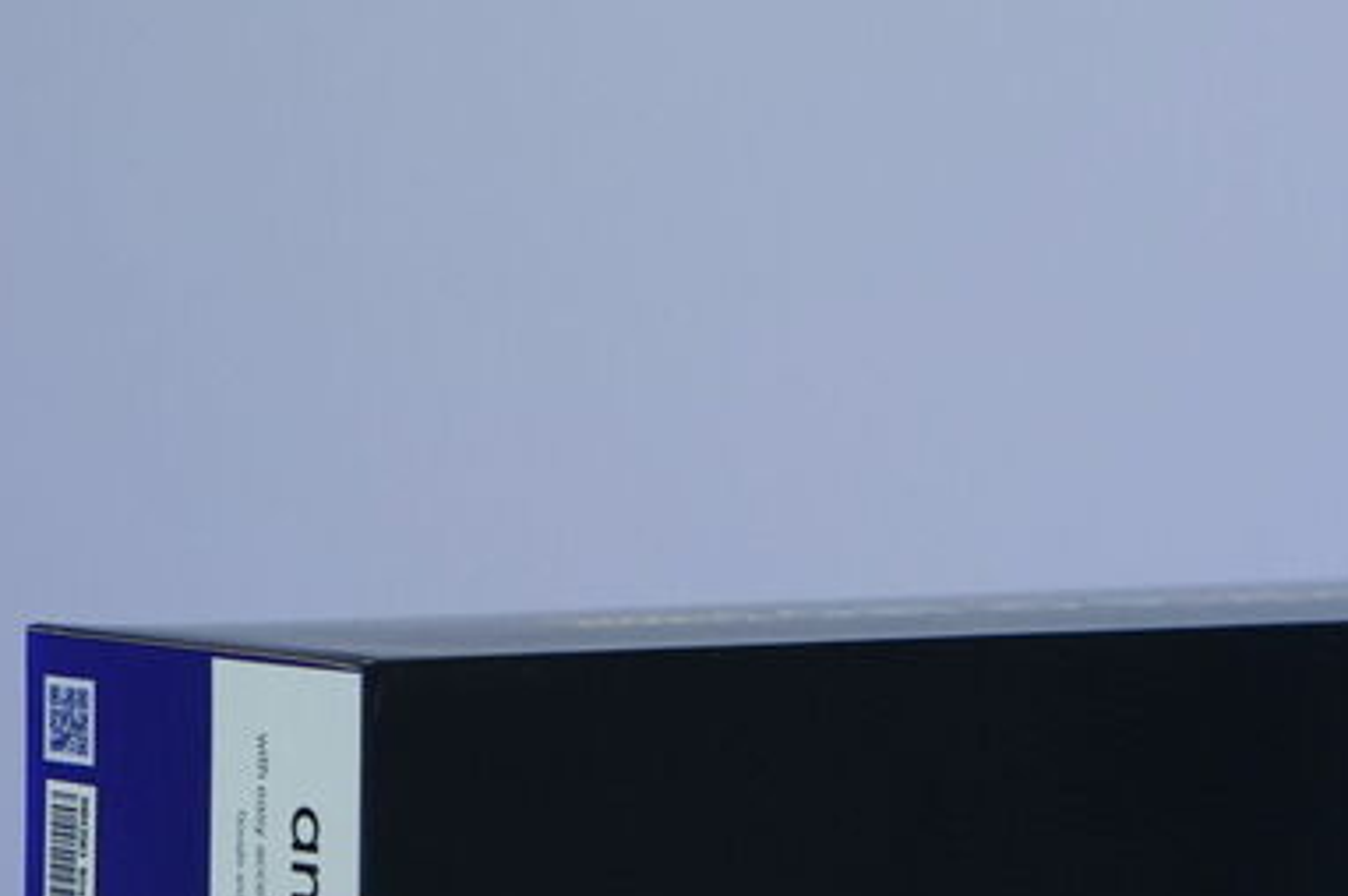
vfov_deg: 9.0
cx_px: 1307
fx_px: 5687
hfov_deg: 13.4
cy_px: 850
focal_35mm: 152
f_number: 8
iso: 2000
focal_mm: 70
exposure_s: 1/200
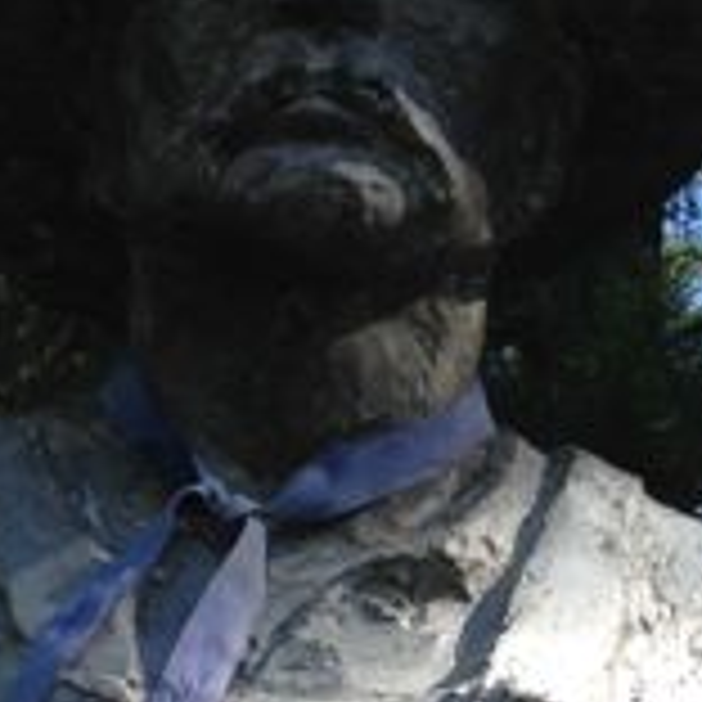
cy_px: 1066
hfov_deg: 14.5
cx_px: 198
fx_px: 2753
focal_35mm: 120
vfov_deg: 13.6
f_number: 2.4
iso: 50
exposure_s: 1/361
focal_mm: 4.12
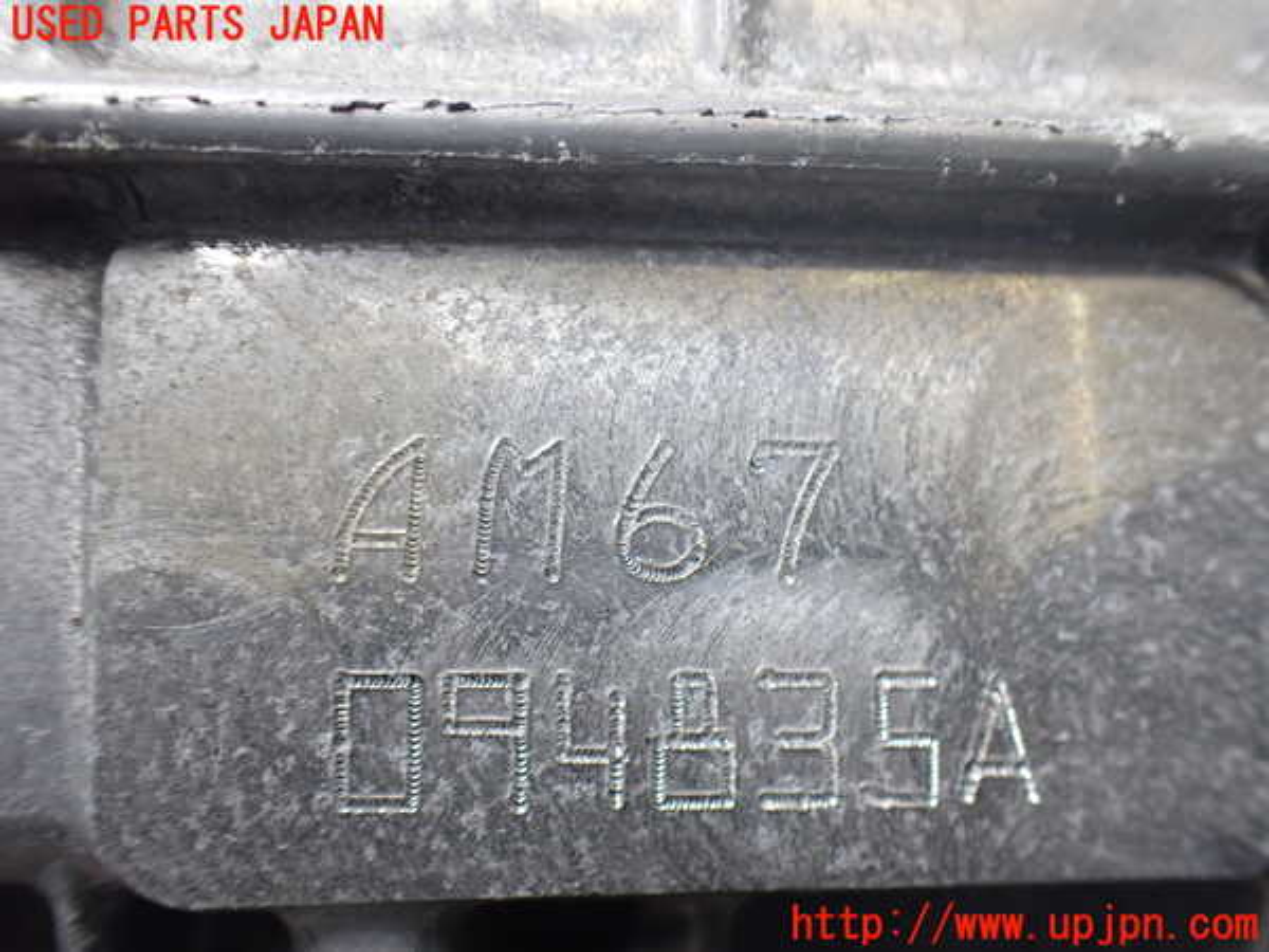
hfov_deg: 60.0
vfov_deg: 46.8
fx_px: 1100
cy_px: 476
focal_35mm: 30
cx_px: 634
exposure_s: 1/125
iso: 400
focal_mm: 5.4
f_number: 2.3
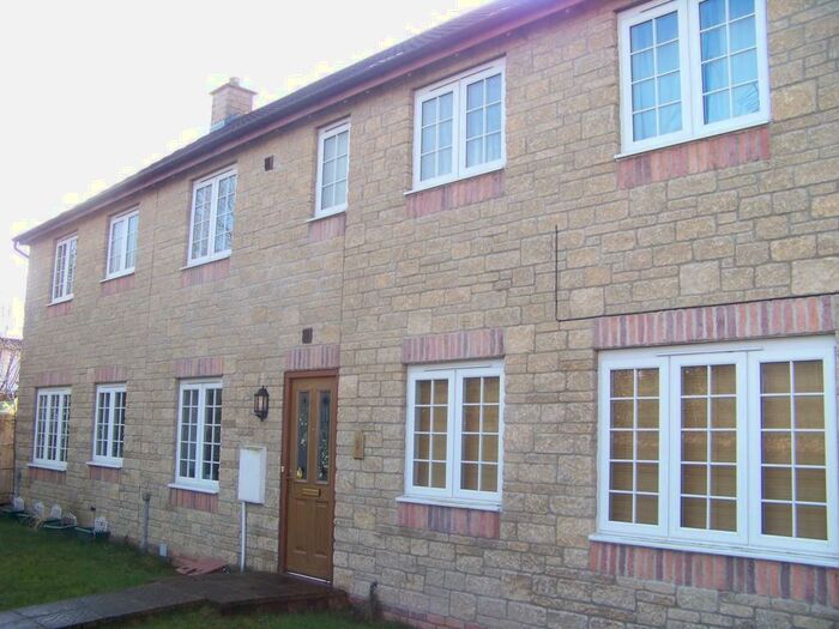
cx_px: 420
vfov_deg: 39.7
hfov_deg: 51.4
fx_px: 873
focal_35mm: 36
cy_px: 314
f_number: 3.2
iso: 64
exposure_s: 1/160
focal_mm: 5.85
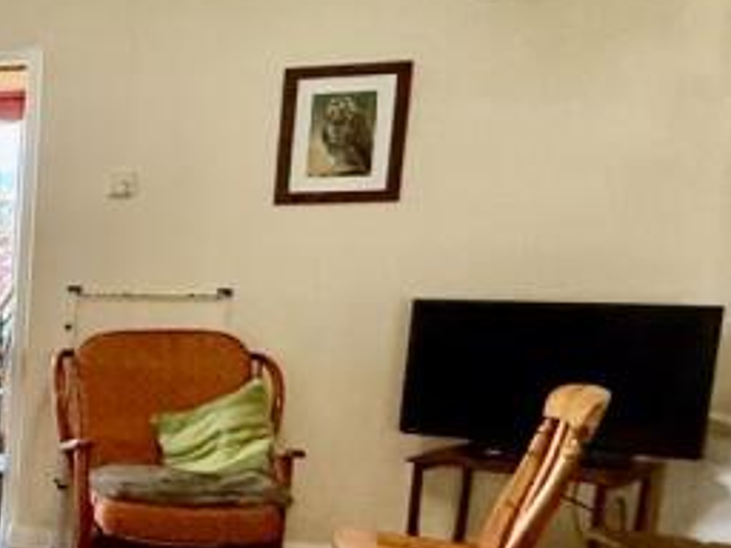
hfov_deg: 22.6
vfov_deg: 25.6
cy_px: 440
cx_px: -537
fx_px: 1183
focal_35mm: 56
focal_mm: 2.22
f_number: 2.2
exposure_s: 1/99
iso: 320
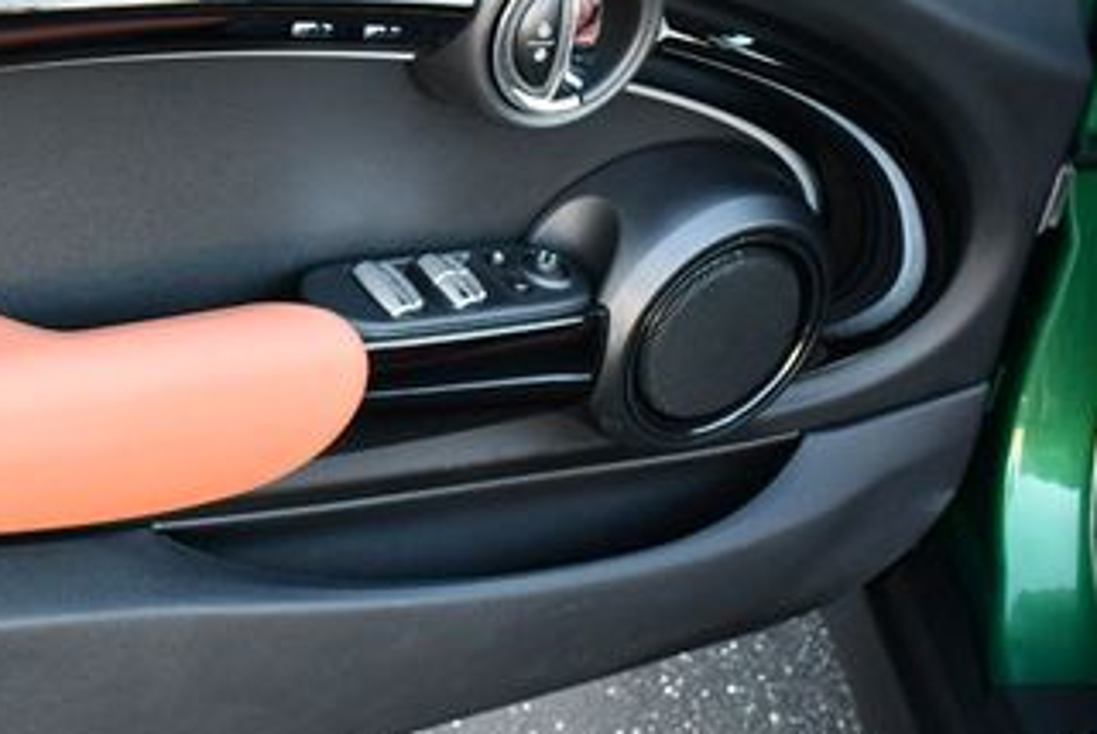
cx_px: 34
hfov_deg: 22.3
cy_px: 340
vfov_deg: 15.6
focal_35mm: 88
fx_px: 2684
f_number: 3.8
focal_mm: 22
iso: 800
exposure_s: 1/160
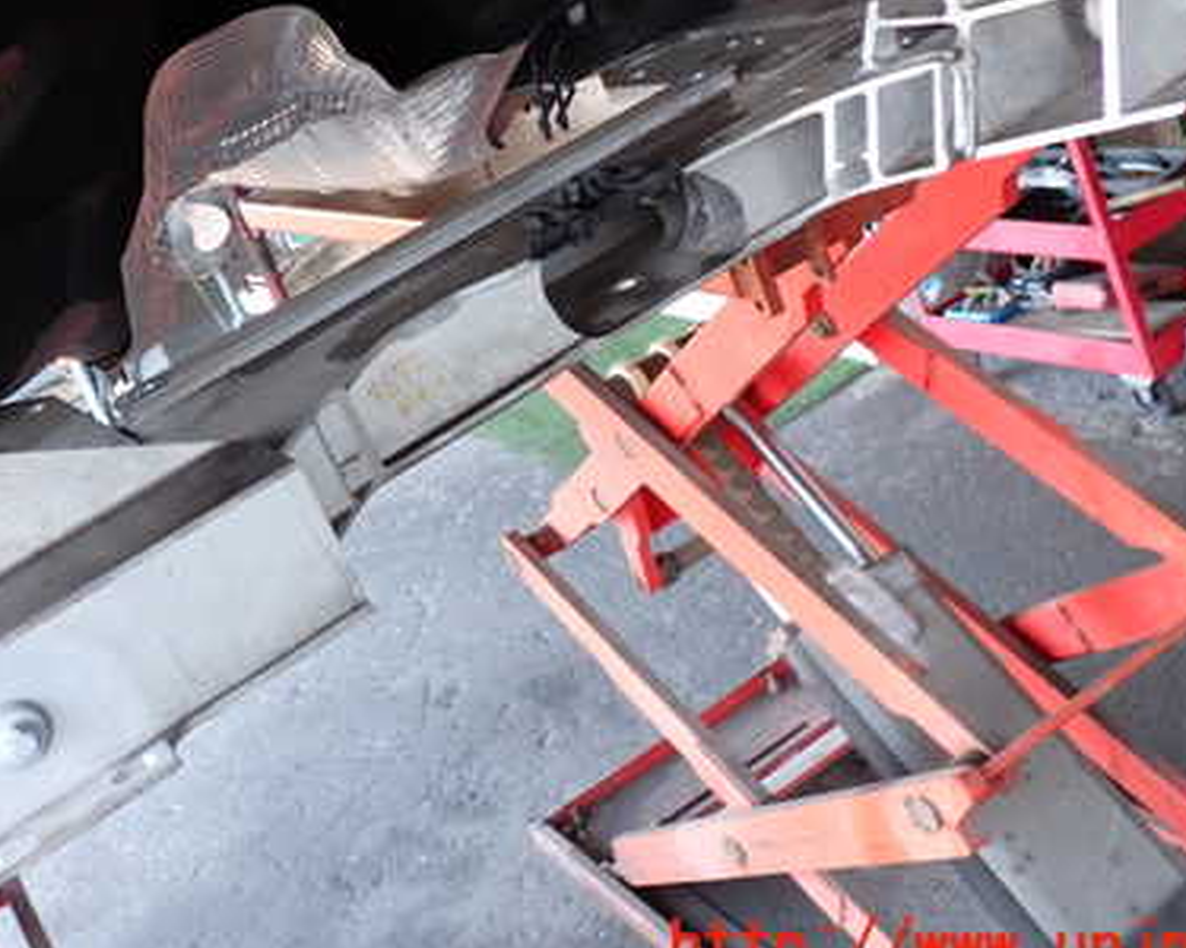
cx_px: 434
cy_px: 276
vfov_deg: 31.7
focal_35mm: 47
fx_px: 1649
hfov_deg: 39.3
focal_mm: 5.4
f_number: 2.3
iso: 200
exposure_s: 1/30
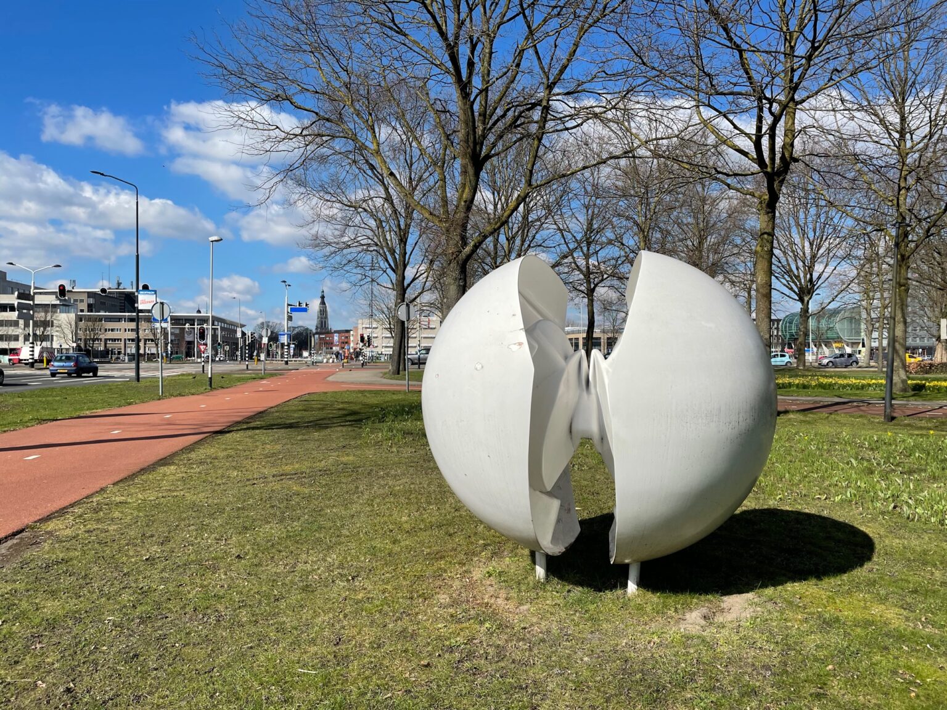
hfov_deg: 67.3
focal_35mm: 26
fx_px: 711
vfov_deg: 53.1
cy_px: 355
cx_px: 474
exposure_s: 1/5051
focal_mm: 4.2
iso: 32
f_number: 1.6
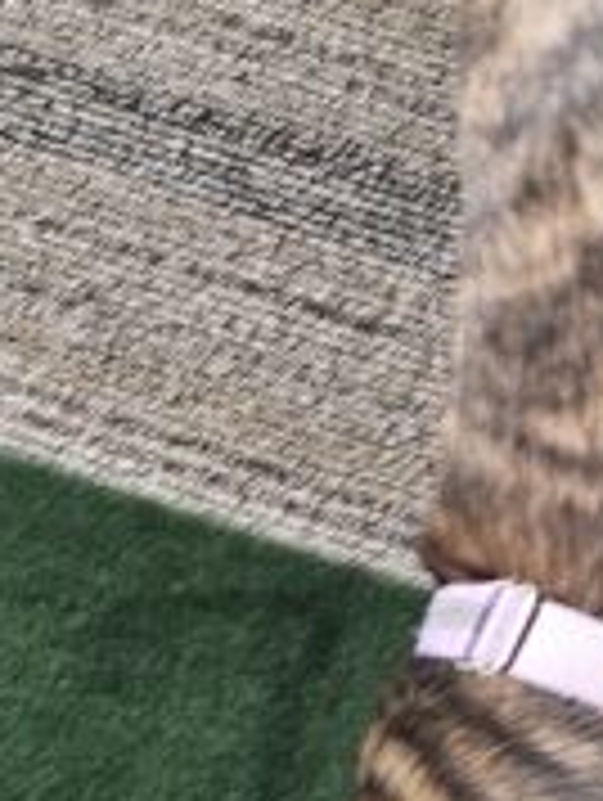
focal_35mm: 132
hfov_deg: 11.0
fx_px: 3059
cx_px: 810
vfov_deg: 14.9
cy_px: 608
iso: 640
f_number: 1.7
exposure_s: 1/24
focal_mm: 6.3
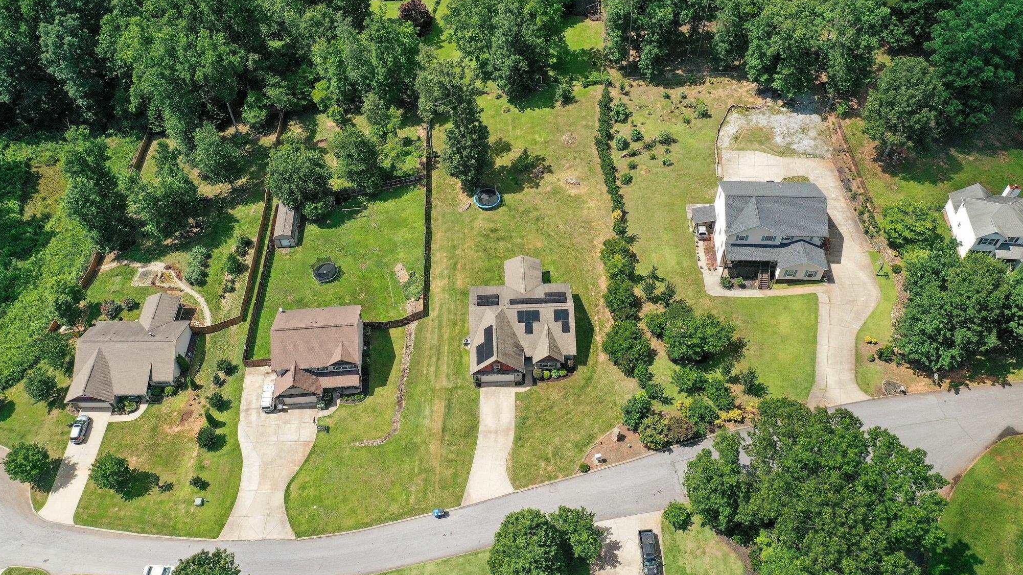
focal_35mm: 30
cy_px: 255
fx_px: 814
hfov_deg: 64.3
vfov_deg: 38.9
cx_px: 512
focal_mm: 10.26
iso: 100
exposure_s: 1/200
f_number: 4
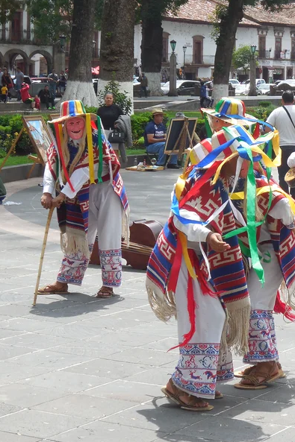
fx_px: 1242
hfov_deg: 13.5
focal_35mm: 101
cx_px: 250
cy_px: 221
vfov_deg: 20.2
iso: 125
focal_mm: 12.8
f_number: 6
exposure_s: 1/320
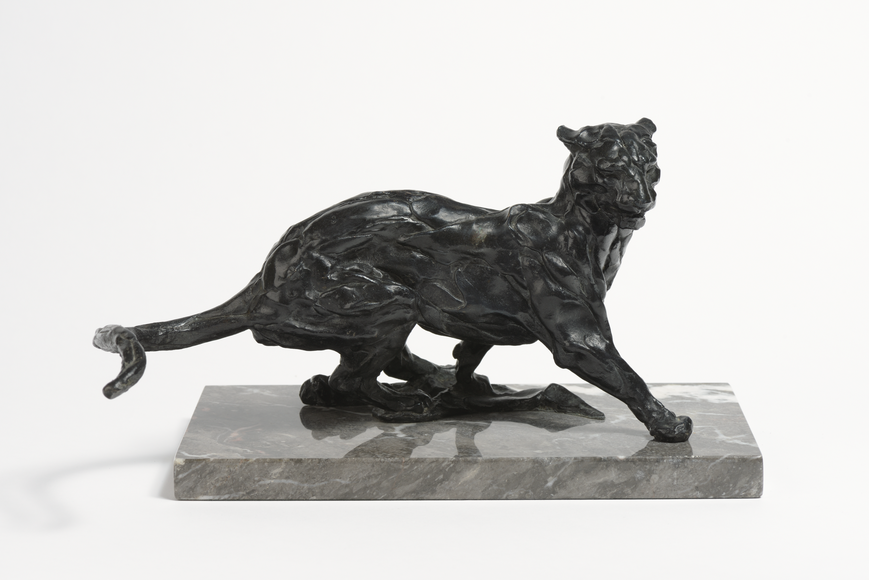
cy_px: 290
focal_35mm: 105
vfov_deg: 13.1
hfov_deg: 19.5
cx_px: 434
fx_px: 2535
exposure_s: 1/125
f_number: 18
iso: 100
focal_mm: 105
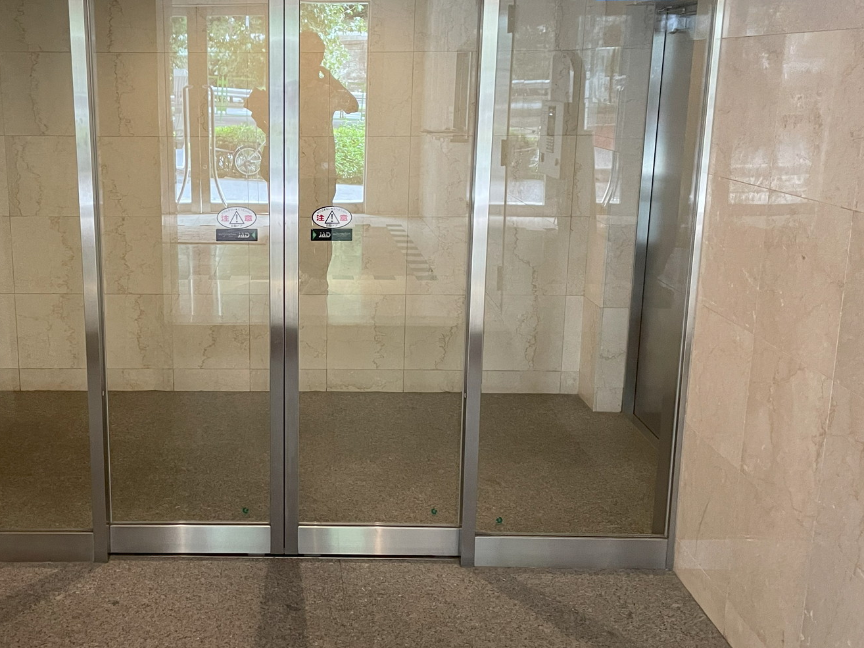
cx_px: 270
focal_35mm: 38
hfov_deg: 48.0
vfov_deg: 37.7
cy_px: 295
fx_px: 948
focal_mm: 4.2
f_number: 1.6
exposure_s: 1/50
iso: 320
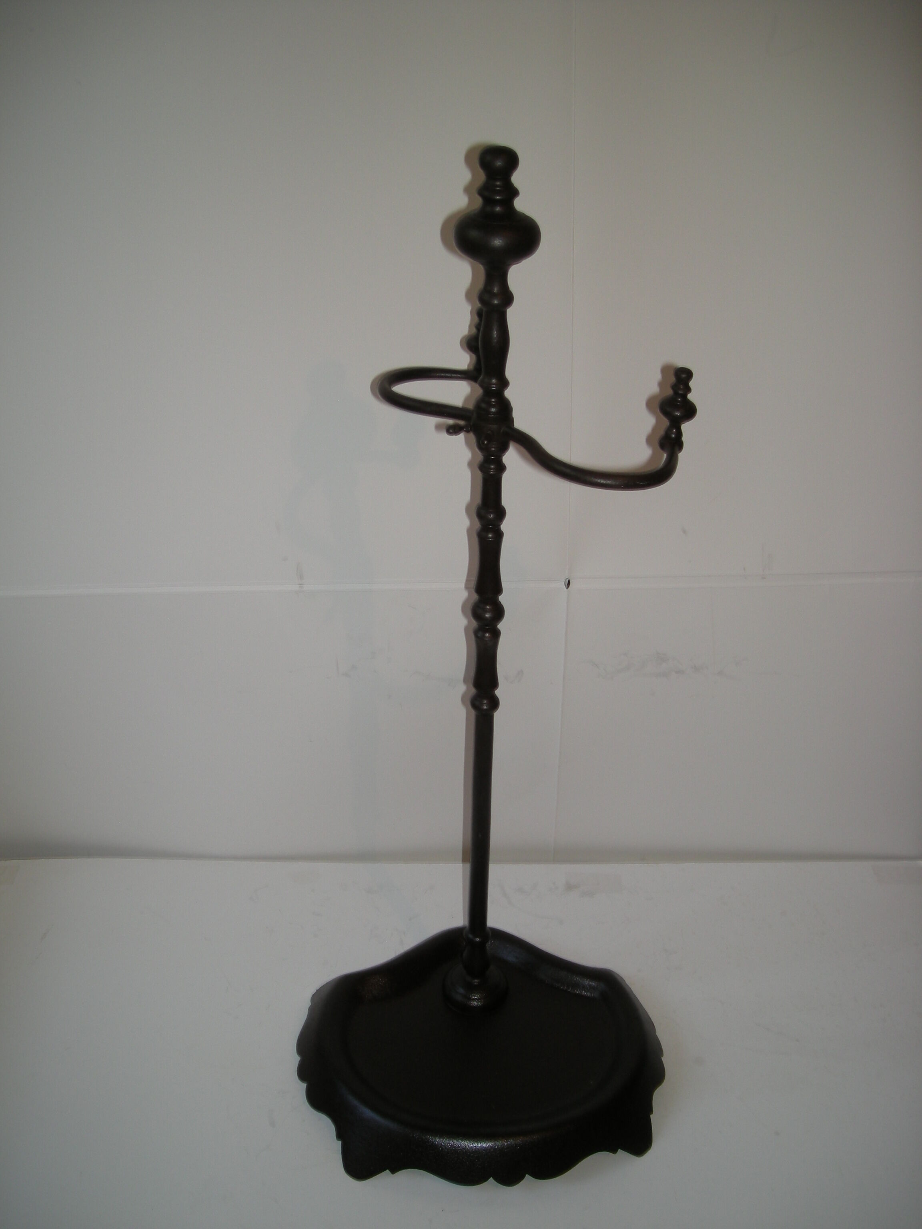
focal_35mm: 35
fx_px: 1243
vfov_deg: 52.6
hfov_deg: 40.7
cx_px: 461
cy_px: 614
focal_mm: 5.7
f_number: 2.8
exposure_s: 1/55.2
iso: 50
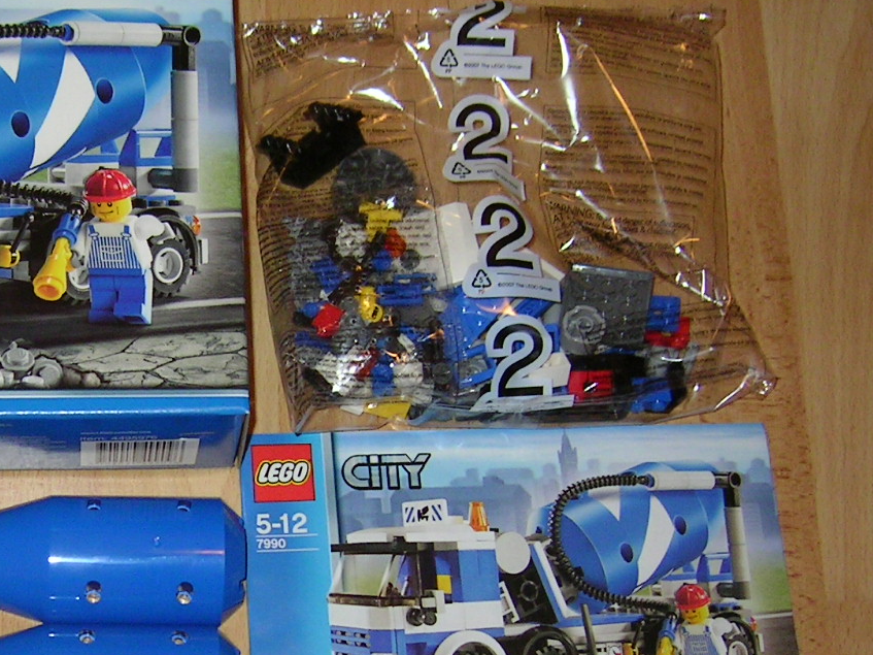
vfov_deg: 21.3
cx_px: 123
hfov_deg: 27.7
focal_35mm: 68
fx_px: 1715
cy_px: 529
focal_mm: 5.6
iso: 100
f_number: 2.8
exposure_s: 1/30
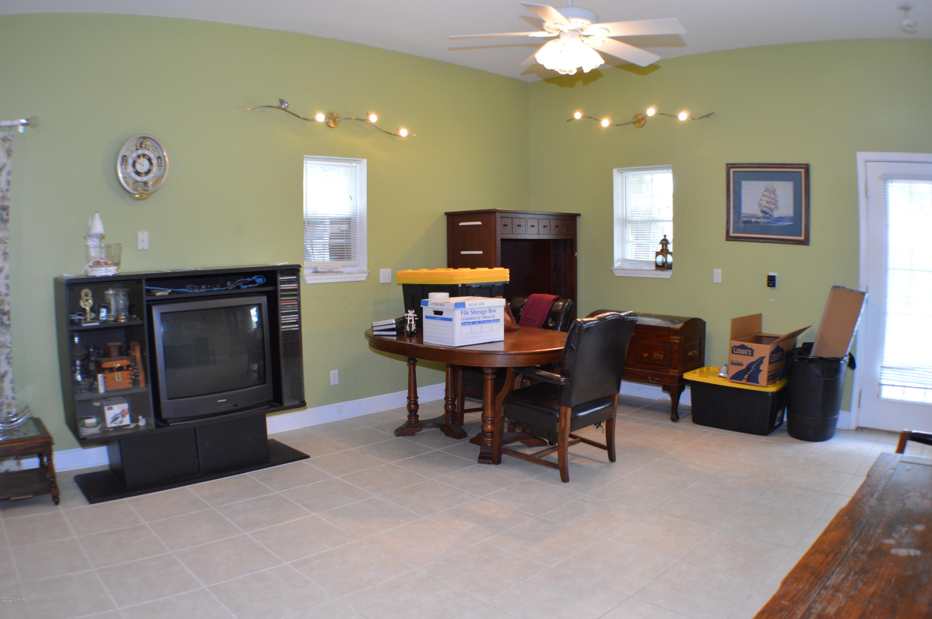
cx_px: 466
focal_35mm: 36
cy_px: 310
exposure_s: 1/40
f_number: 4
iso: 400
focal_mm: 24
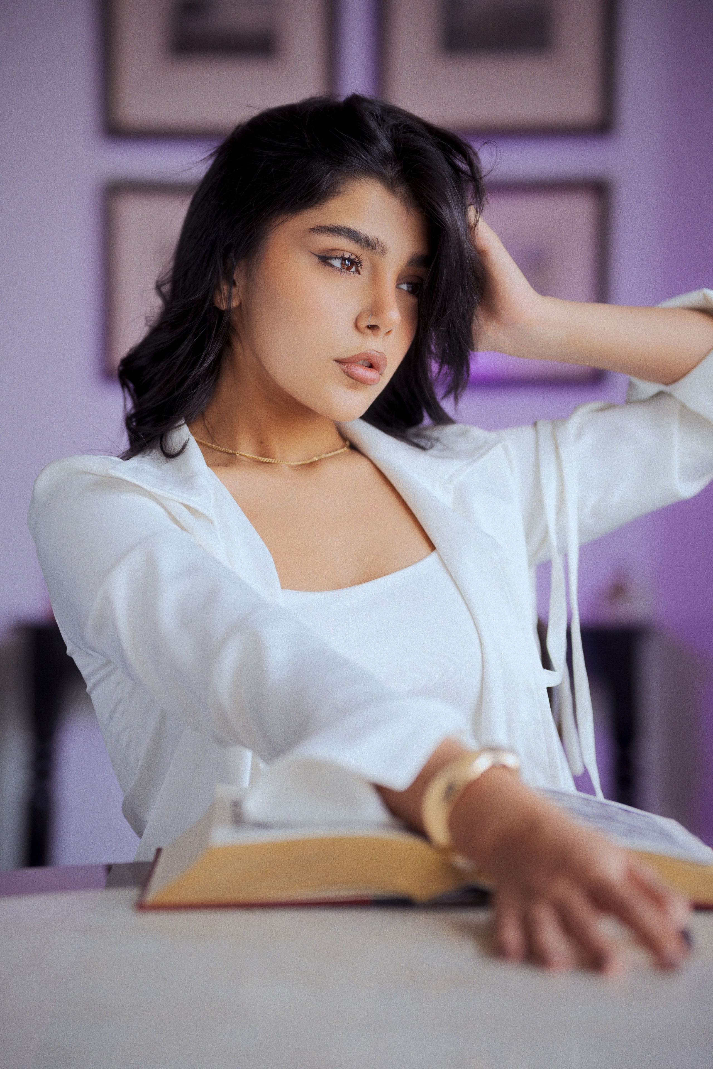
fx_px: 2525
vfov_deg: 23.9
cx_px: 356
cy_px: 534
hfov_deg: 16.1
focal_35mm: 85
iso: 200
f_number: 2
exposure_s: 1/250
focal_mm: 85
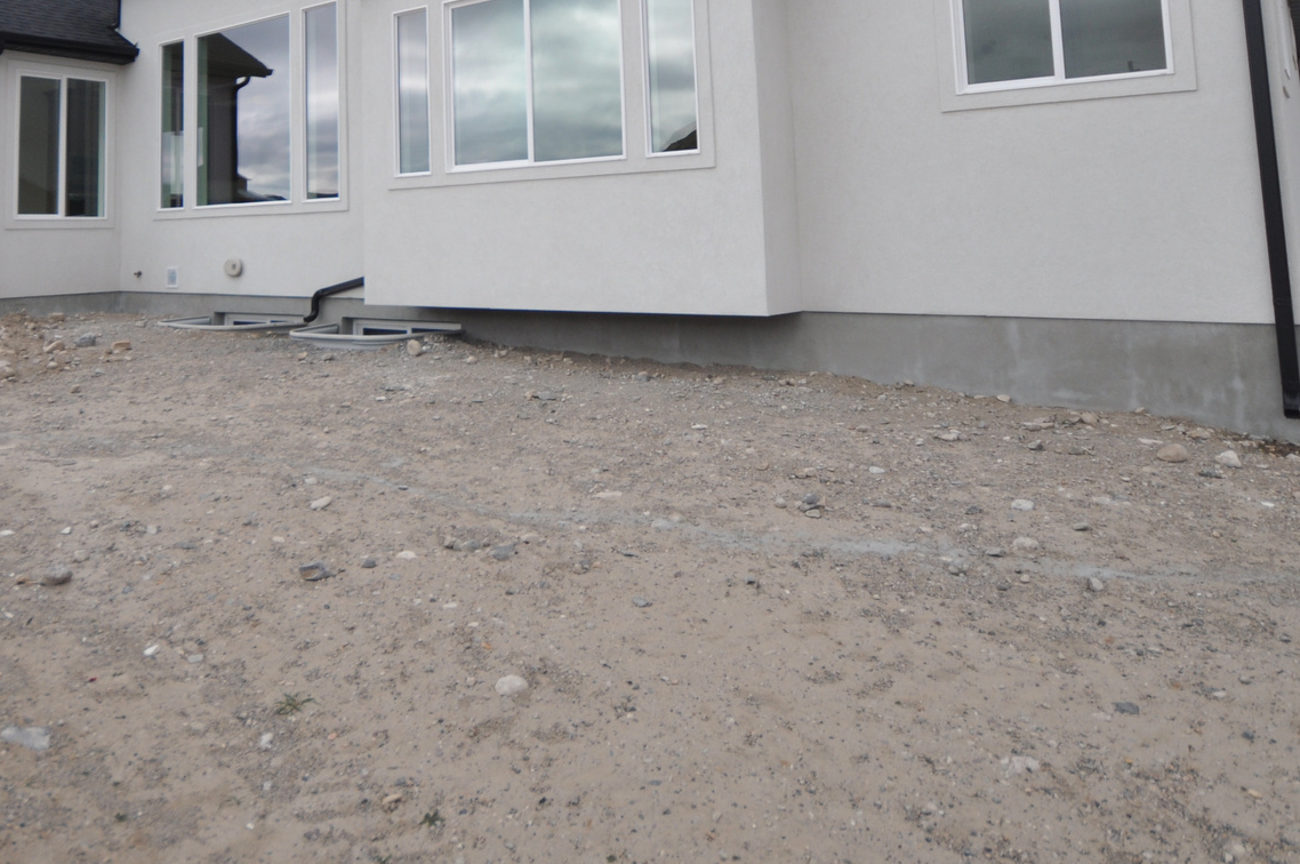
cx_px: 489
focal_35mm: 27
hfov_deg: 66.4
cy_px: 127
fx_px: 974
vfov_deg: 44.5
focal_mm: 10
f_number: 4
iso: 250
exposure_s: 1/1600
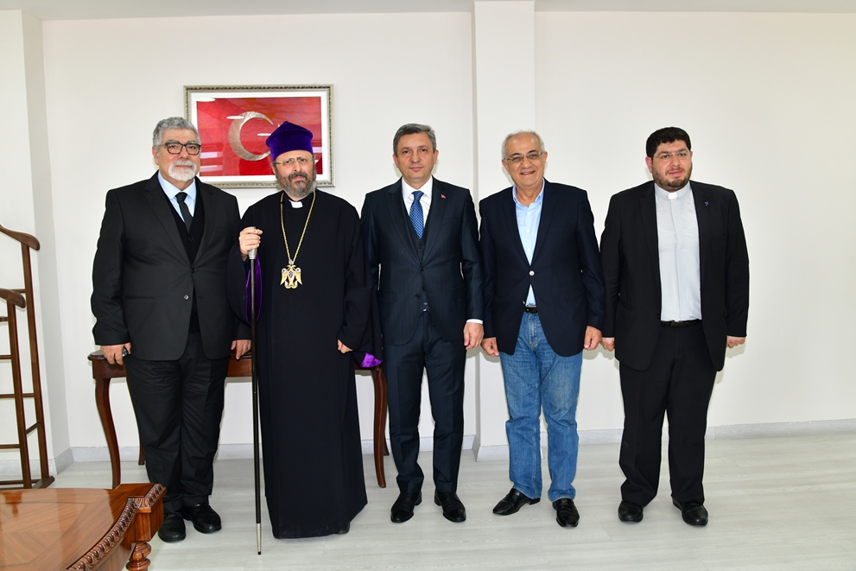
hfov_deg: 60.3
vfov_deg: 42.3
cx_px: 425
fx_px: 737
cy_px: 291
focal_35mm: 31
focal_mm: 30
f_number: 6.3
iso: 800
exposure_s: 1/100
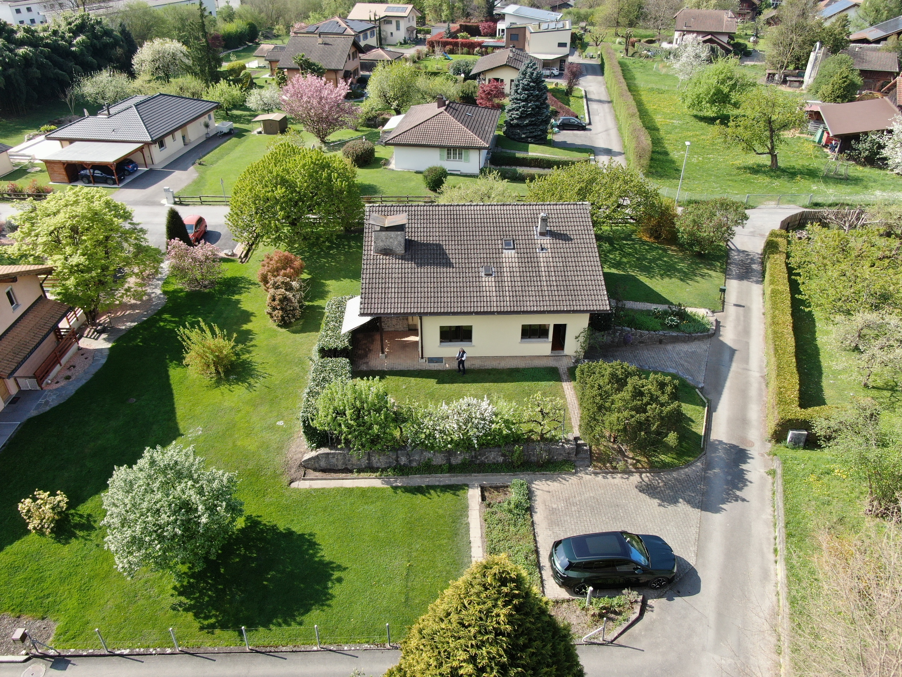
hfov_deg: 71.6
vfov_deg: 56.8
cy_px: 338
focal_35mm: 24
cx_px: 451
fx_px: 625
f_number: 2.8
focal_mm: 4.39
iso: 100
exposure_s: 1/400
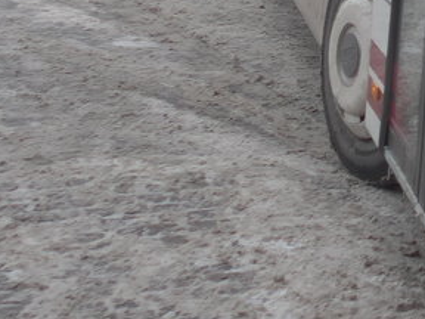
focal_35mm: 121
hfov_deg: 14.2
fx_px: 1486
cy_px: -207
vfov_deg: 11.6
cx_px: 785
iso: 160
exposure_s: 1/500
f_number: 2
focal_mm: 6
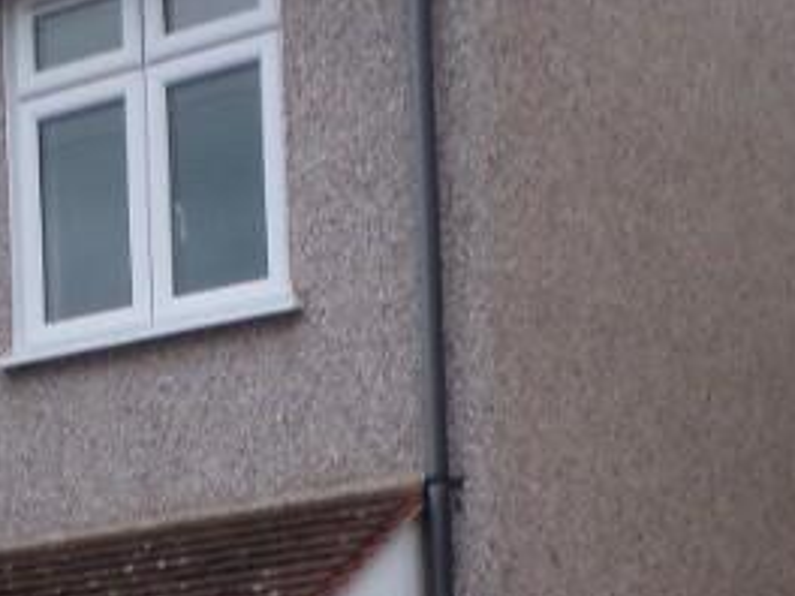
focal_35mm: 93
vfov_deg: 14.6
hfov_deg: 21.0
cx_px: 301
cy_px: 954
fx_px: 2136
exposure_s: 1/60
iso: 100
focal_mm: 4.3
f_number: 7.7
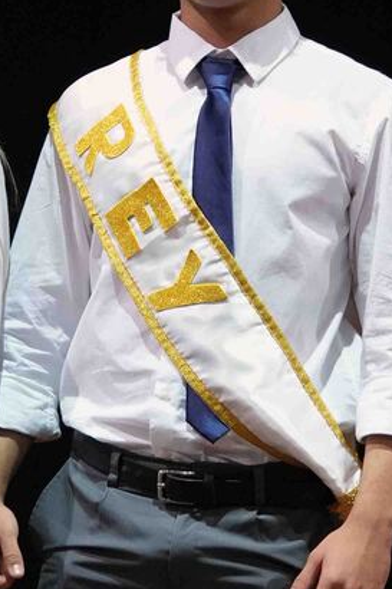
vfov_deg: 12.1
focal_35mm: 170
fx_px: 2779
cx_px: 13
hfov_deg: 8.0
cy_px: 336
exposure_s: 1/160
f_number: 2.8
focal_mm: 30
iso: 1600
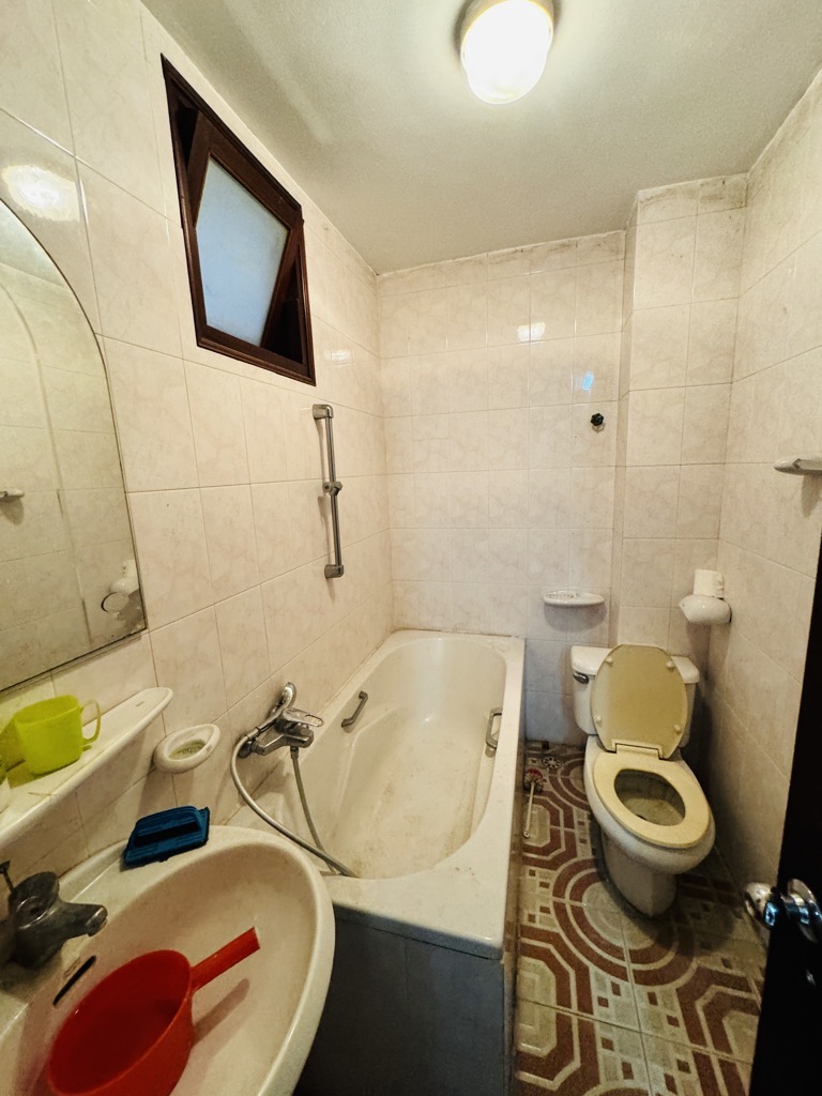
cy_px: 548
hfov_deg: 85.7
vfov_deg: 102.1
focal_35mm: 14
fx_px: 443
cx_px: 411
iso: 640
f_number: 2.2
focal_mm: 2.22
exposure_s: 1/50
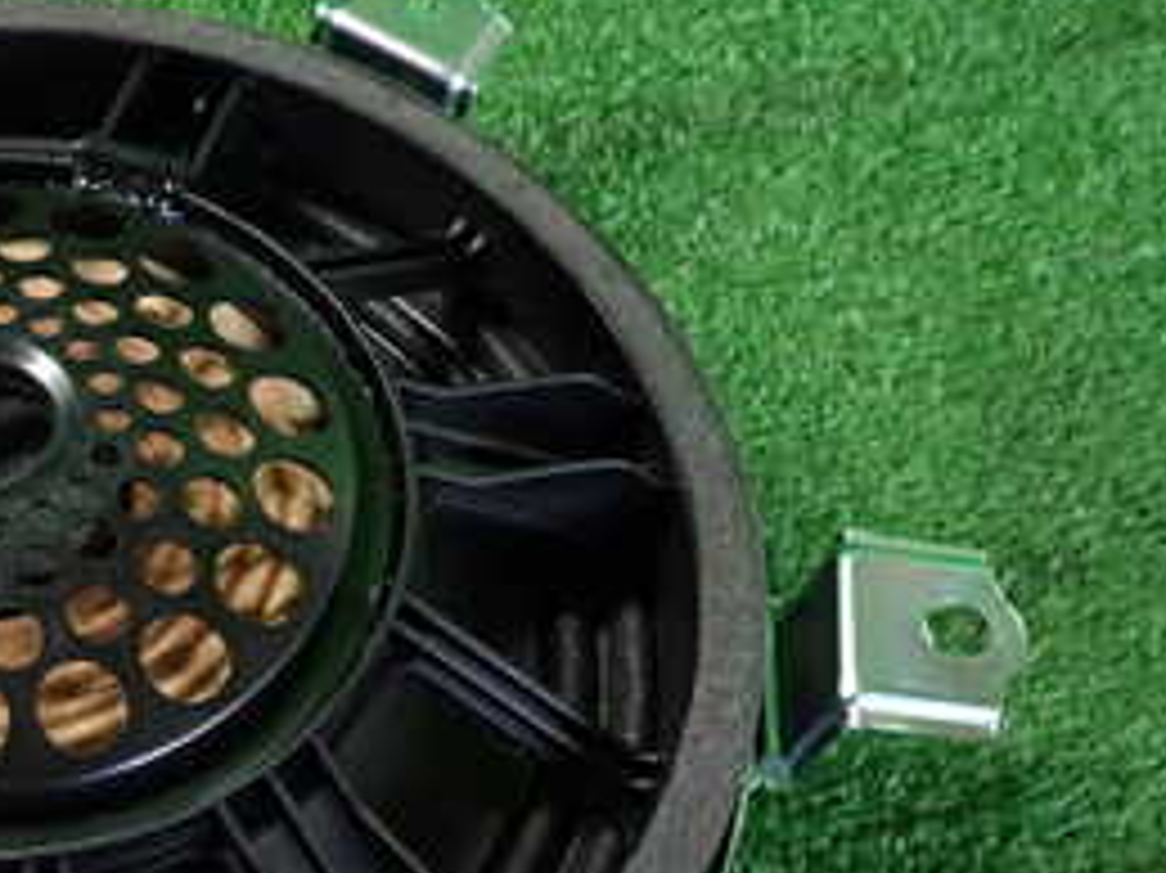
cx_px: -45
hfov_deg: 30.5
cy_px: 770
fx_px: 1953
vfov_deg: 24.6
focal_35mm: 58
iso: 320
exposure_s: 1/30
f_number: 2
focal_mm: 4.5
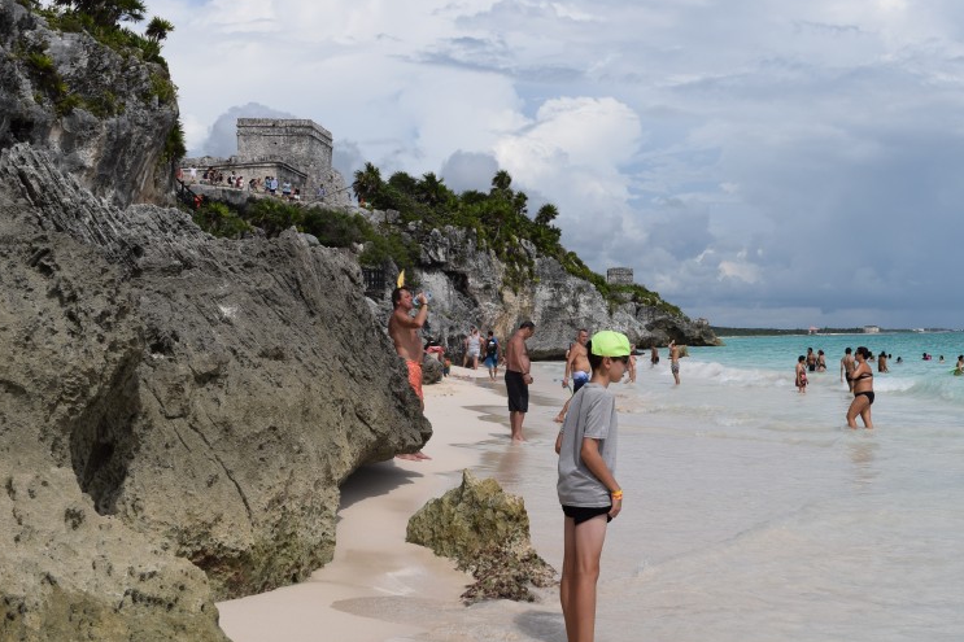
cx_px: 644
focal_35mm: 52
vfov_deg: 26.1
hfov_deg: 38.0
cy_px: 246
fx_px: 1384
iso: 200
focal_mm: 25
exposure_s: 1/1000
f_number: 8
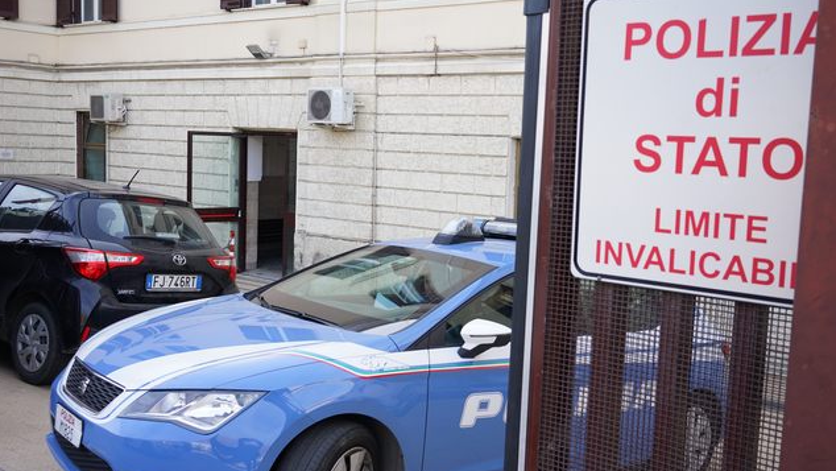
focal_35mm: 37
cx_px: 418
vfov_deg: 32.0
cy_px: 234
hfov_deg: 54.0
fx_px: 820
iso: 320
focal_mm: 35
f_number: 8
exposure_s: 1/160
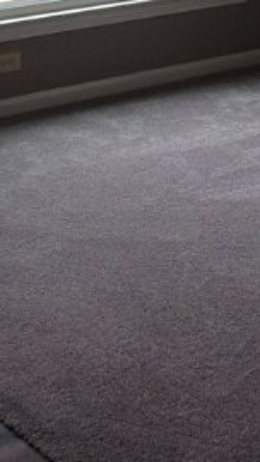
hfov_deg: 12.2
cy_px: 65
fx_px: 1213
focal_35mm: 99
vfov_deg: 21.2
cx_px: 198
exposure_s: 1/60
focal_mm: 3.3
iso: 40
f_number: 2.4
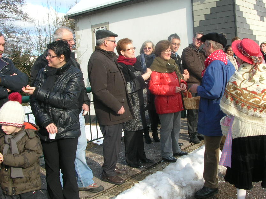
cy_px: 86
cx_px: 153
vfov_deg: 33.6
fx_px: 330
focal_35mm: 43
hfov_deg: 43.7
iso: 50
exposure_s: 1/128
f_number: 5.6
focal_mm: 5.8
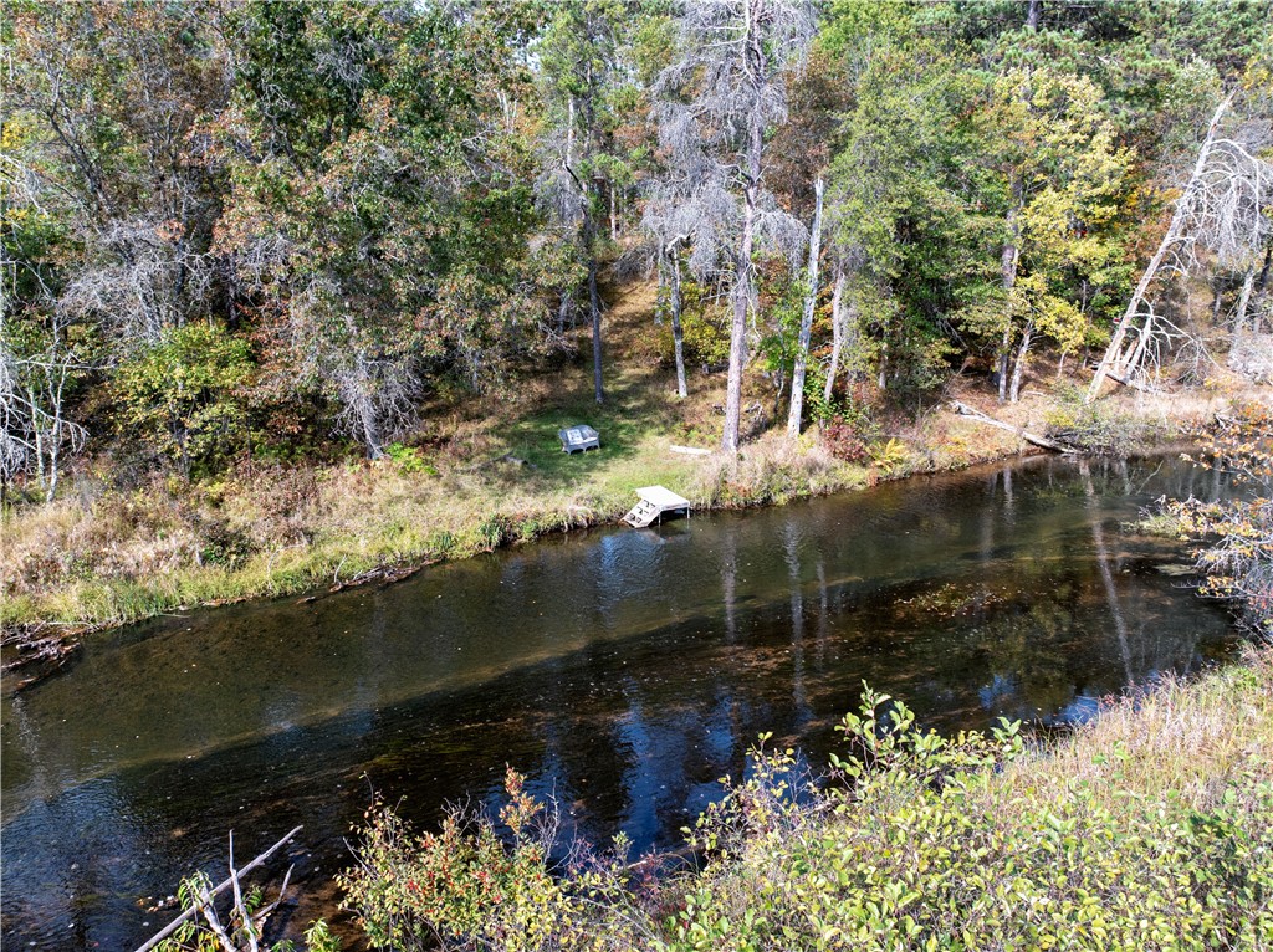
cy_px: 476
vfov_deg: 56.7
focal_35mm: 24
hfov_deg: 71.6
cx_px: 636
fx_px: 882
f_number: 2.8
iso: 100
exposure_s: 1/500
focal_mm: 12.29
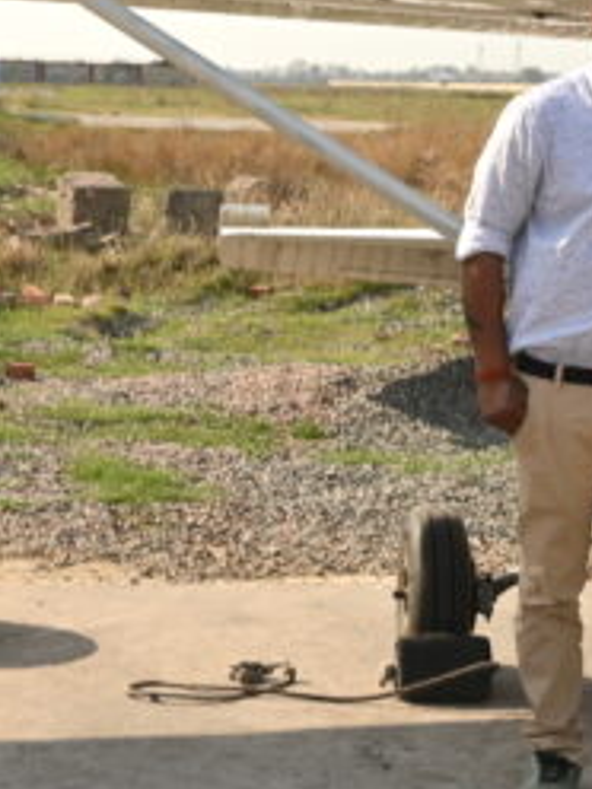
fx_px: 2576
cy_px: 250
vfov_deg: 17.4
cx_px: 557
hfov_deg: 13.0
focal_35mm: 113
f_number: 9
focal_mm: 28.5
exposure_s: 1/100
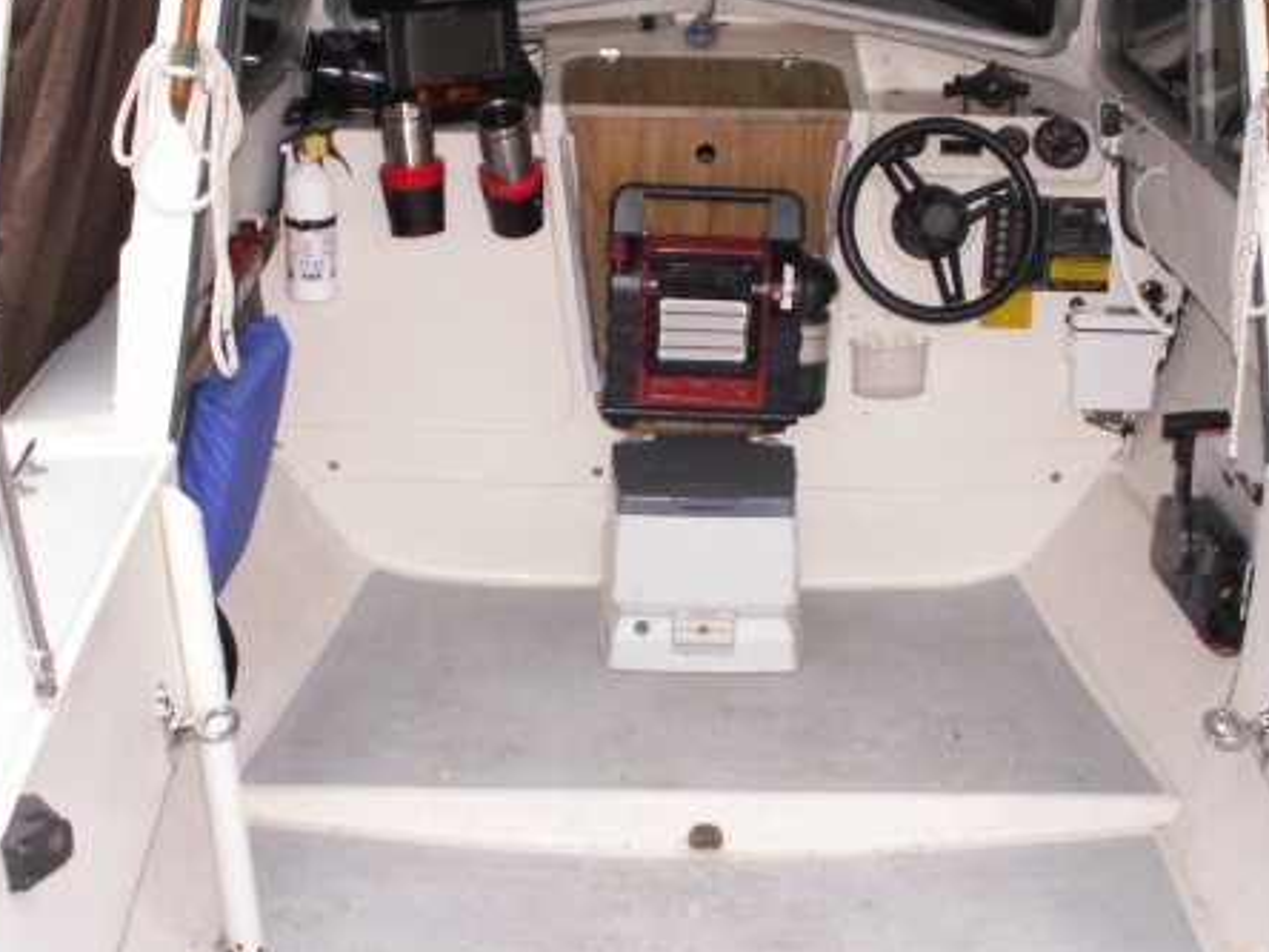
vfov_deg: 23.3
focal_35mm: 63
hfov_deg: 30.7
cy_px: 472
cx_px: 735
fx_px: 2310
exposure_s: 1/40
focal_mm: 5.86
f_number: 2.8
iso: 160
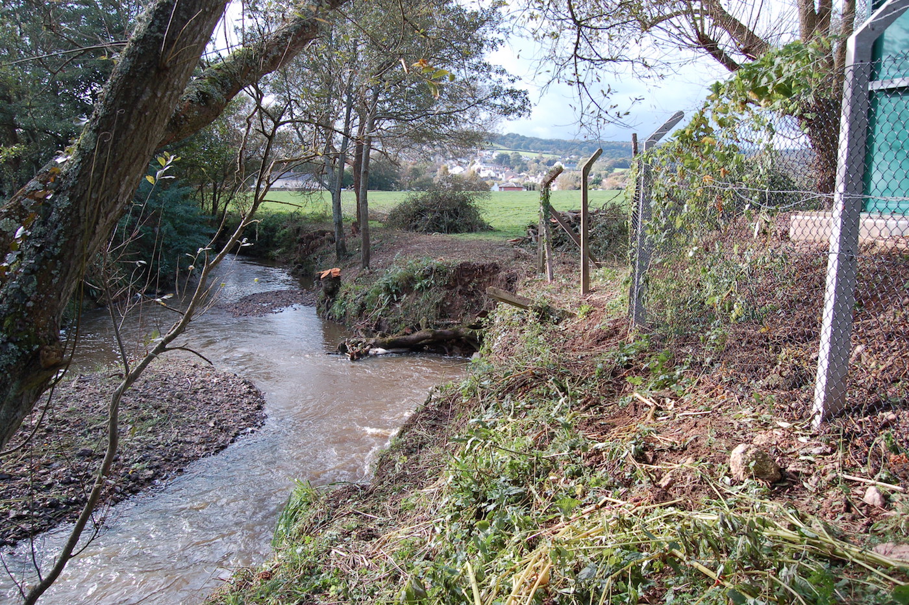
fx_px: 681
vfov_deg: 47.9
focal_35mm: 27
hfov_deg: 67.4
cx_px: 454
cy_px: 302
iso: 200
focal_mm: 18
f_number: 5.6
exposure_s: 1/125
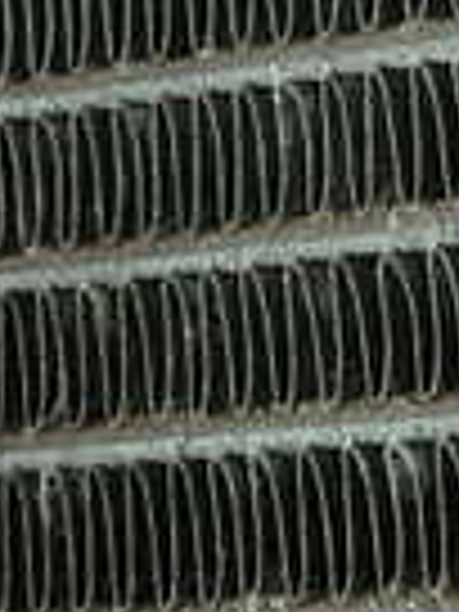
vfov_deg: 16.2
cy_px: -324
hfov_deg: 12.9
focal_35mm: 110
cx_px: 634
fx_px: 1945
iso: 100
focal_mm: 4.5
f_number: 2
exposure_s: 1/80
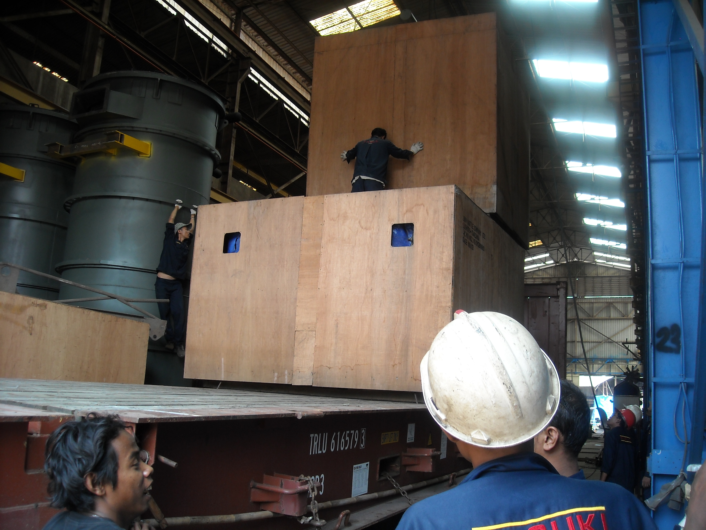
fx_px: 714
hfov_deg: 52.6
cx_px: 353
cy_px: 265
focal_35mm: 35
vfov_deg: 40.7
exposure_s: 1/60
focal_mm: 5.7
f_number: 2.8
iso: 70
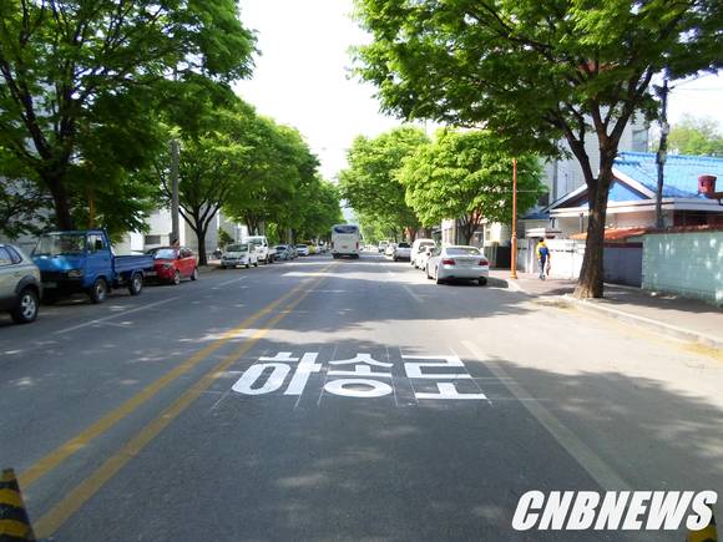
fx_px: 522
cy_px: 271
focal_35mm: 25
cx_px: 362
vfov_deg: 54.9
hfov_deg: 69.4
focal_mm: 4.5
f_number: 2.5
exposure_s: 1/500
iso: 80
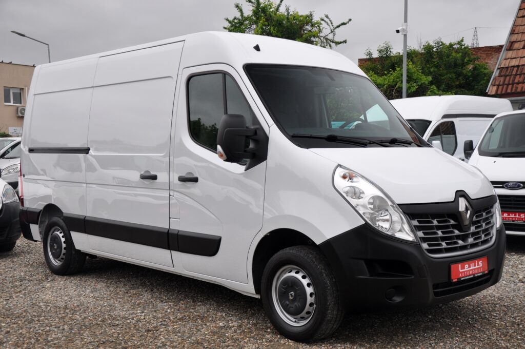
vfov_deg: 31.8
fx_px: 612
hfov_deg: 46.5
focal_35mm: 42
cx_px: 262
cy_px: 174
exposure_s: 1/200
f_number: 7.1
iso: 500
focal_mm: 28
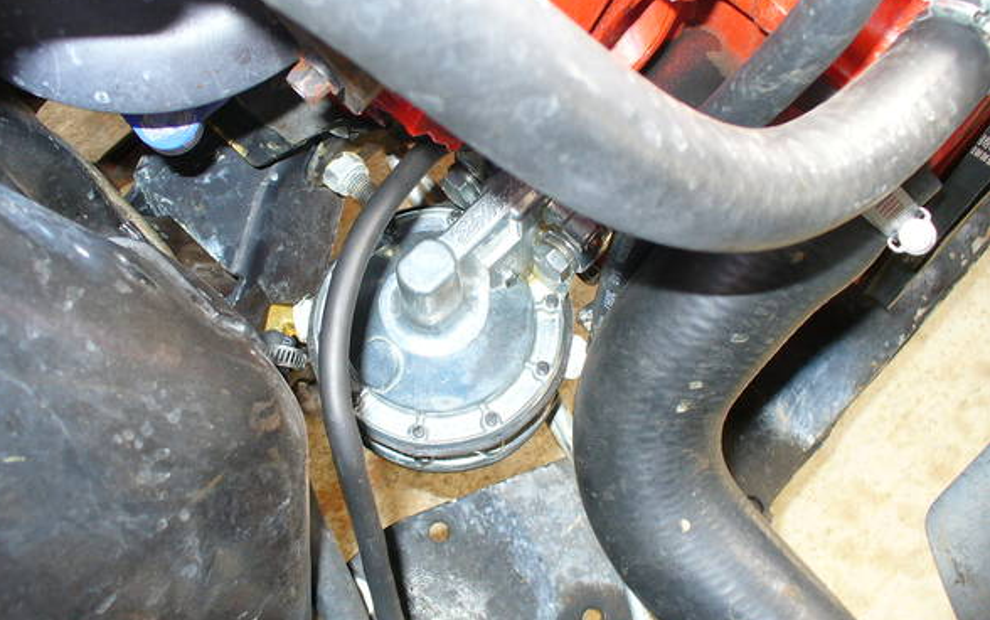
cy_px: 315
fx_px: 1080
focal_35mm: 40
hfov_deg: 49.3
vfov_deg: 32.0
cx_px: 487
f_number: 2.8
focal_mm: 6.1
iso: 100
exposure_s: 1/30
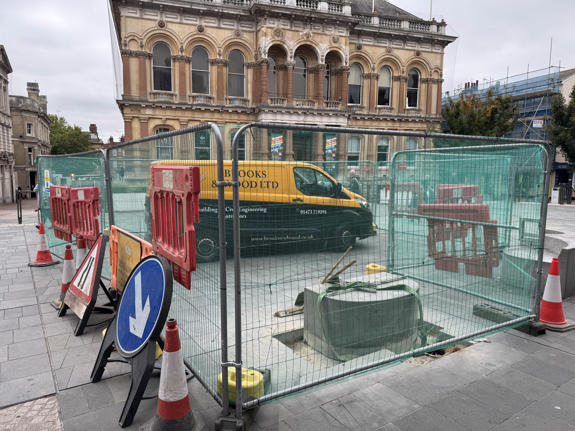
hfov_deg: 71.6
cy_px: 216
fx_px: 399
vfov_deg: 56.8
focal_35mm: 24
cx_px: 288
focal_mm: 6.76
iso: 80
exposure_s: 1/723
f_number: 1.78
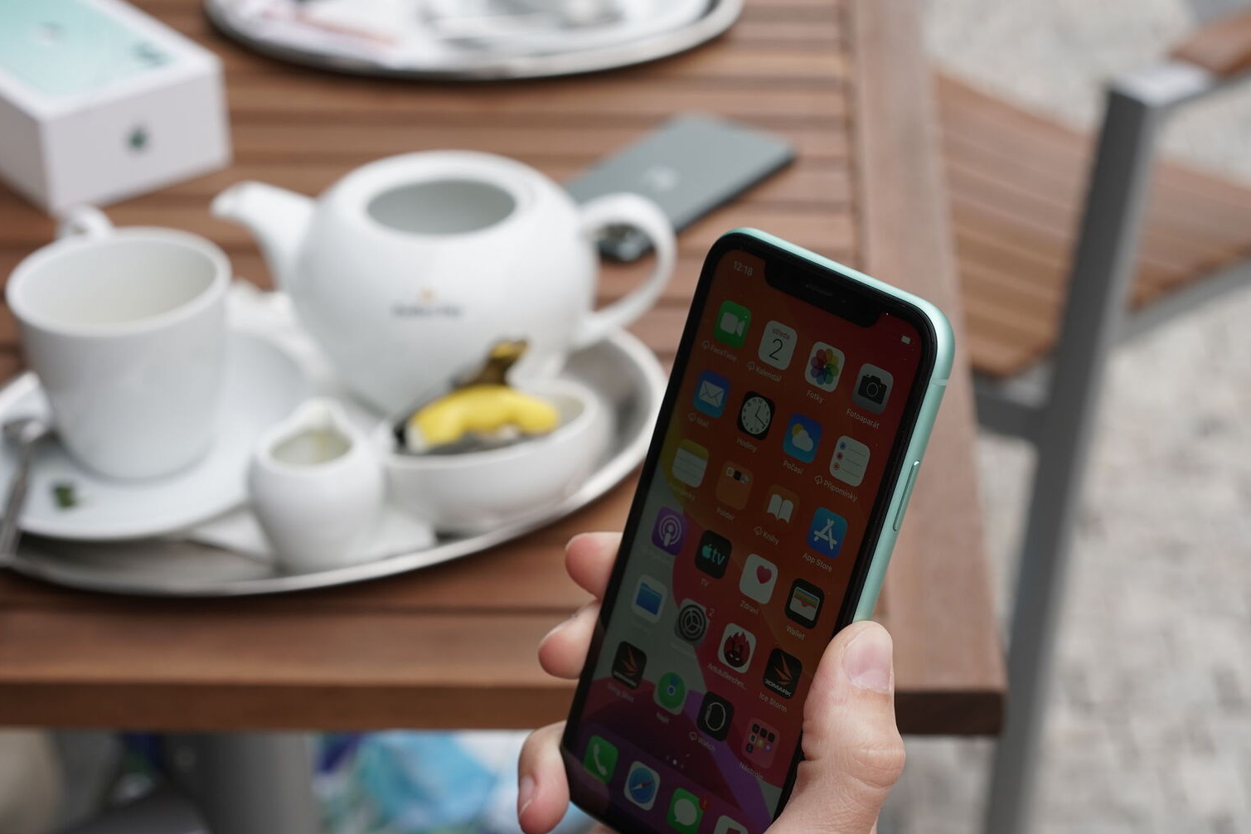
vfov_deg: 19.4
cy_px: 471
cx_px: 734
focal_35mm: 70
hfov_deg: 28.8
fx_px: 2432
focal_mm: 55
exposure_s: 1/250
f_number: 6.3
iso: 320
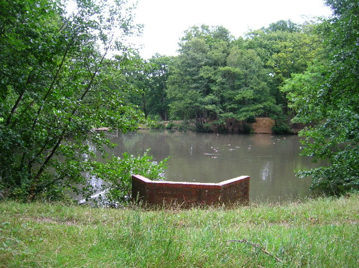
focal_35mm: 34
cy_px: 134
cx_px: 180
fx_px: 352
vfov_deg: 41.7
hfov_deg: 54.0
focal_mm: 5.7
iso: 50
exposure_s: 1/73
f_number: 2.9
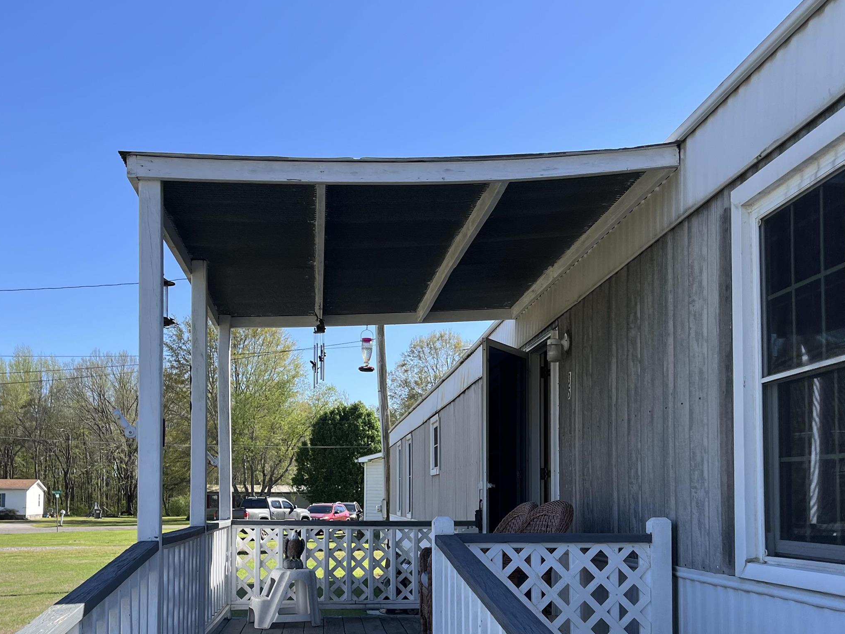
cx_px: 413
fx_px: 952
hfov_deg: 47.9
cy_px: 462
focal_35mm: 39
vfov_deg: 36.1
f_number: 1.6
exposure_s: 1/1721
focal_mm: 5.1
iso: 50
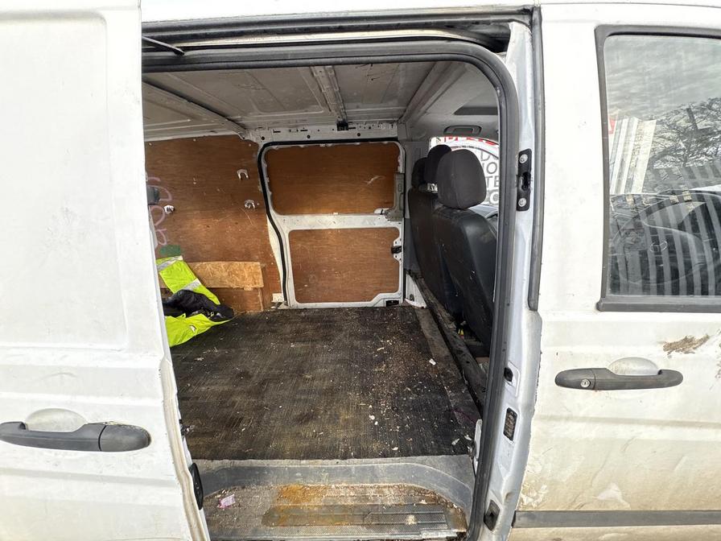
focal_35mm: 14
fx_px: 292
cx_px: 360
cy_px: 270
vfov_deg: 85.7
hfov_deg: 102.1
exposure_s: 1/133
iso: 125
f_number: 2.2
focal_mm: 2.22
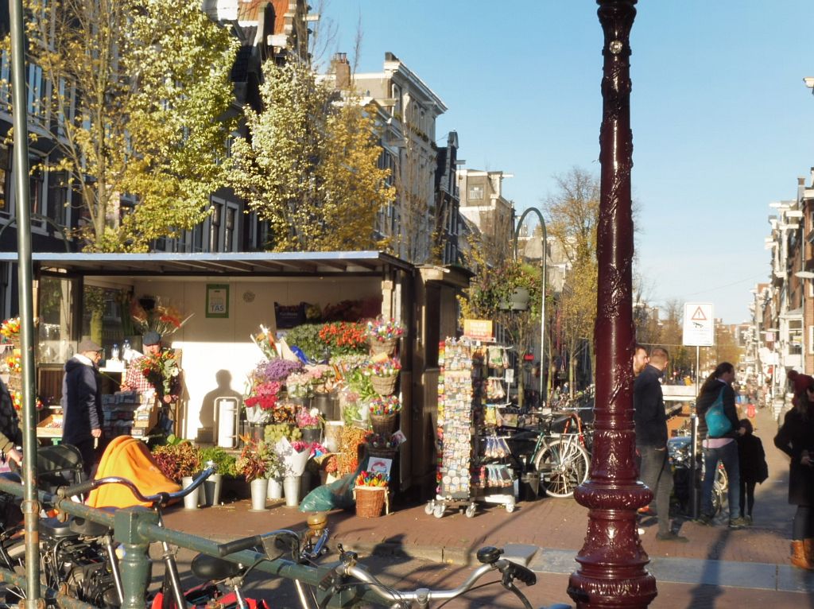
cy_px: 304
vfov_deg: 22.2
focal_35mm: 66
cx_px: 407
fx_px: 1551
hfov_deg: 29.4
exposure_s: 1/160
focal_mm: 11.7
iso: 100
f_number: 6.3
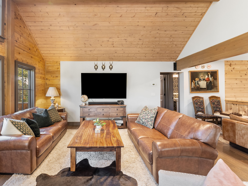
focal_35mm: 17
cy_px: 88
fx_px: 125
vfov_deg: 73.2
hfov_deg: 88.7
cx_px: 103
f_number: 7.1
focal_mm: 15.4
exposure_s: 1/80
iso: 250
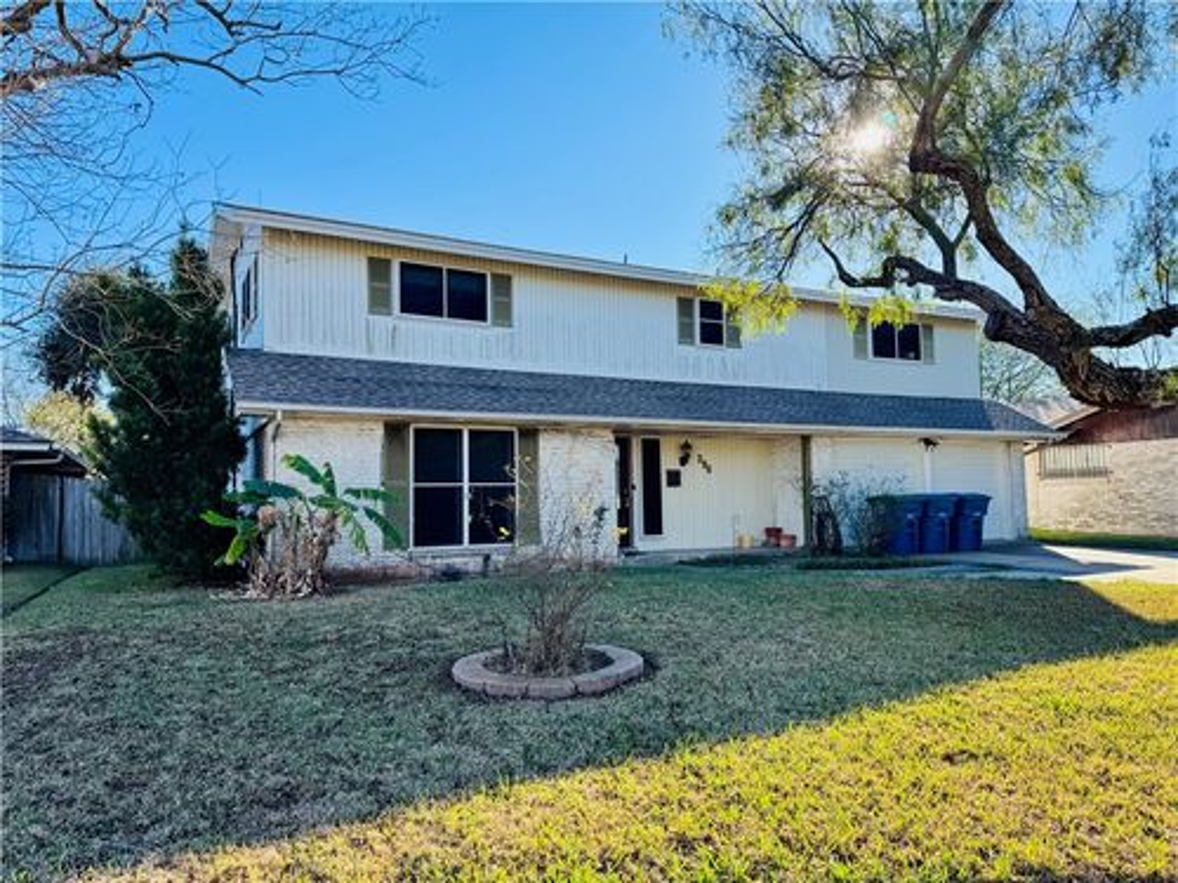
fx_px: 817
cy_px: 442
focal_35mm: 24
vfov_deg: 56.8
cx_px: 589
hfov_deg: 71.6
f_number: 1.78
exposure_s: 1/2105
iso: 80
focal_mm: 6.76
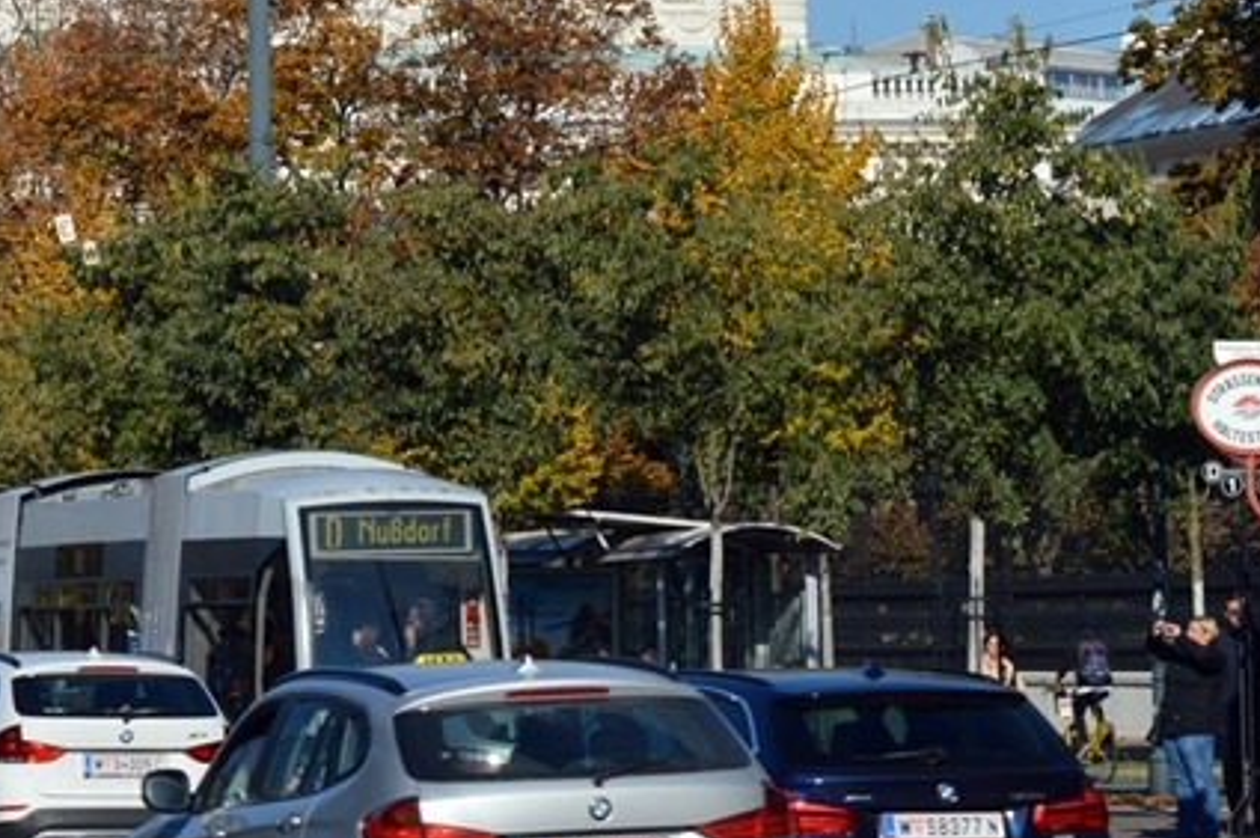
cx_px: -199
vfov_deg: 6.9
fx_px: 6967
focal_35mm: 199
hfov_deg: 10.2
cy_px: 373
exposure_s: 1/320
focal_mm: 55
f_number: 9
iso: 100
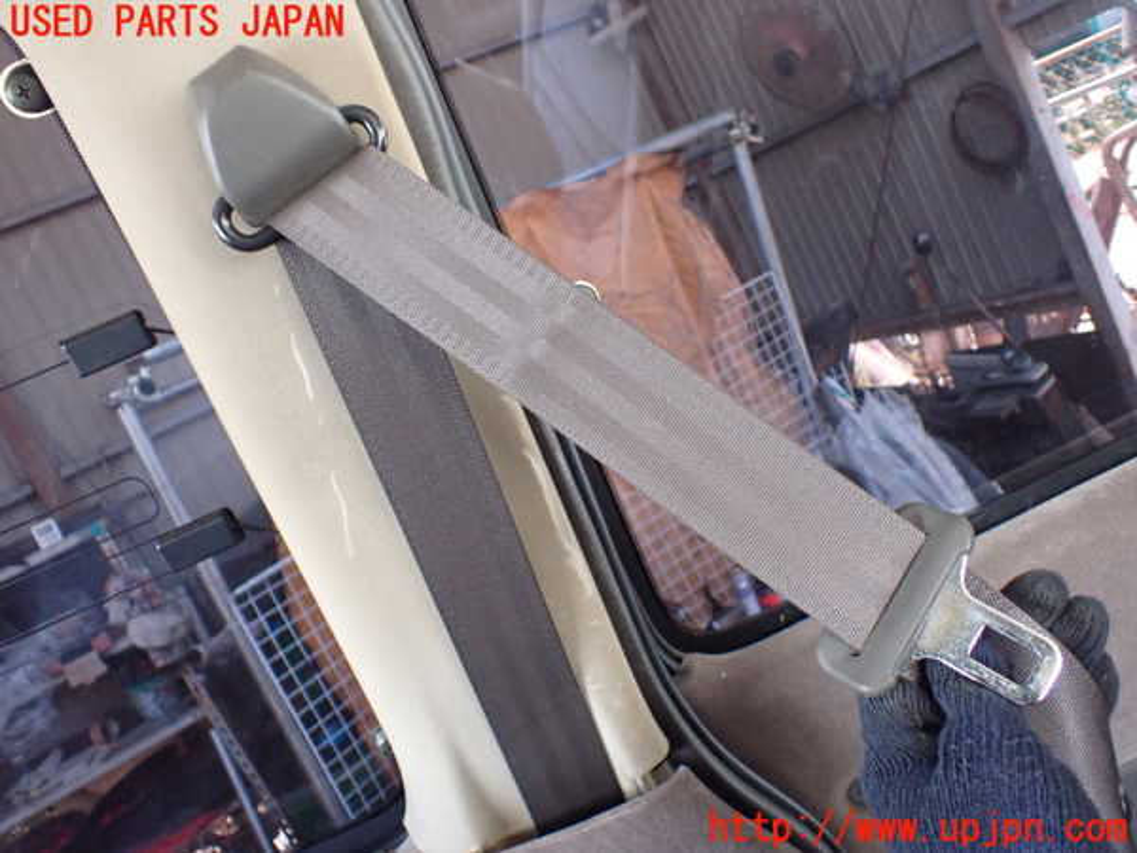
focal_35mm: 30
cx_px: 568
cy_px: 426
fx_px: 985
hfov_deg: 60.0
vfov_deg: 46.8
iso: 800
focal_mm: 5.4
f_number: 2.3
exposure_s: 1/80
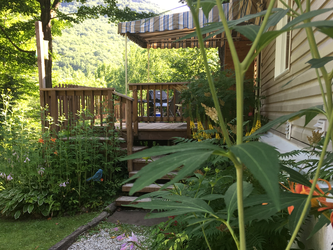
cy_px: 159
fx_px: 442
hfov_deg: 41.1
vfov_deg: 31.3
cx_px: 136
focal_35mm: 46
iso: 32
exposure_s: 1/120
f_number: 2.2
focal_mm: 4.15
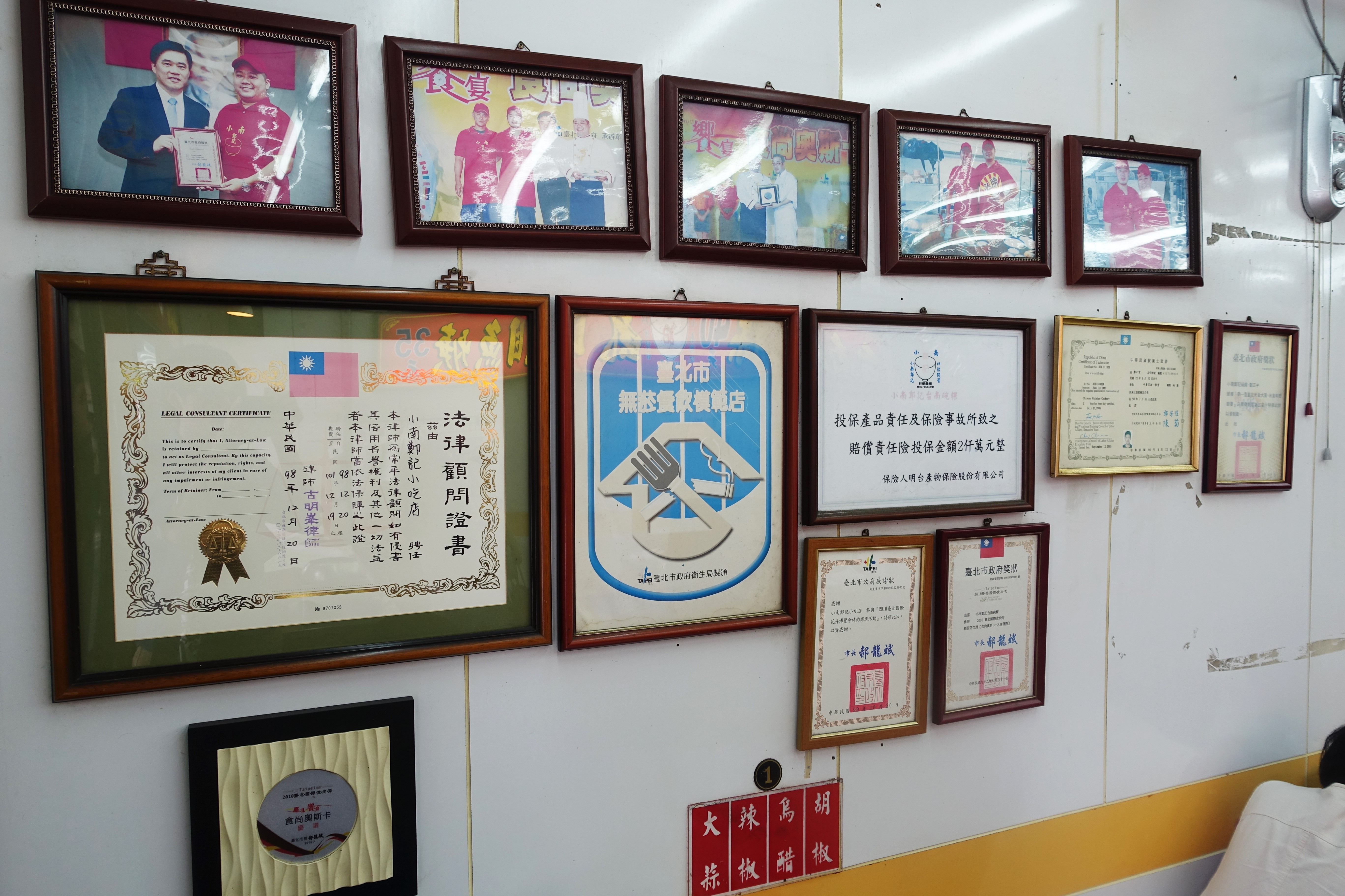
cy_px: 448
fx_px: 897
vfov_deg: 53.1
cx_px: 672
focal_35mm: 24
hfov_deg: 73.7
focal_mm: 8.8
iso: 125
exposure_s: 1/60
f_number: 2.8
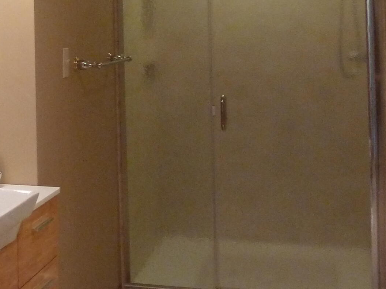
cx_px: -4
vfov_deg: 20.2
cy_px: 10
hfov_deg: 25.9
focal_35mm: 71
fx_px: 792
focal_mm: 4.1
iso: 320
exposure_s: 1/30
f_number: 3.3
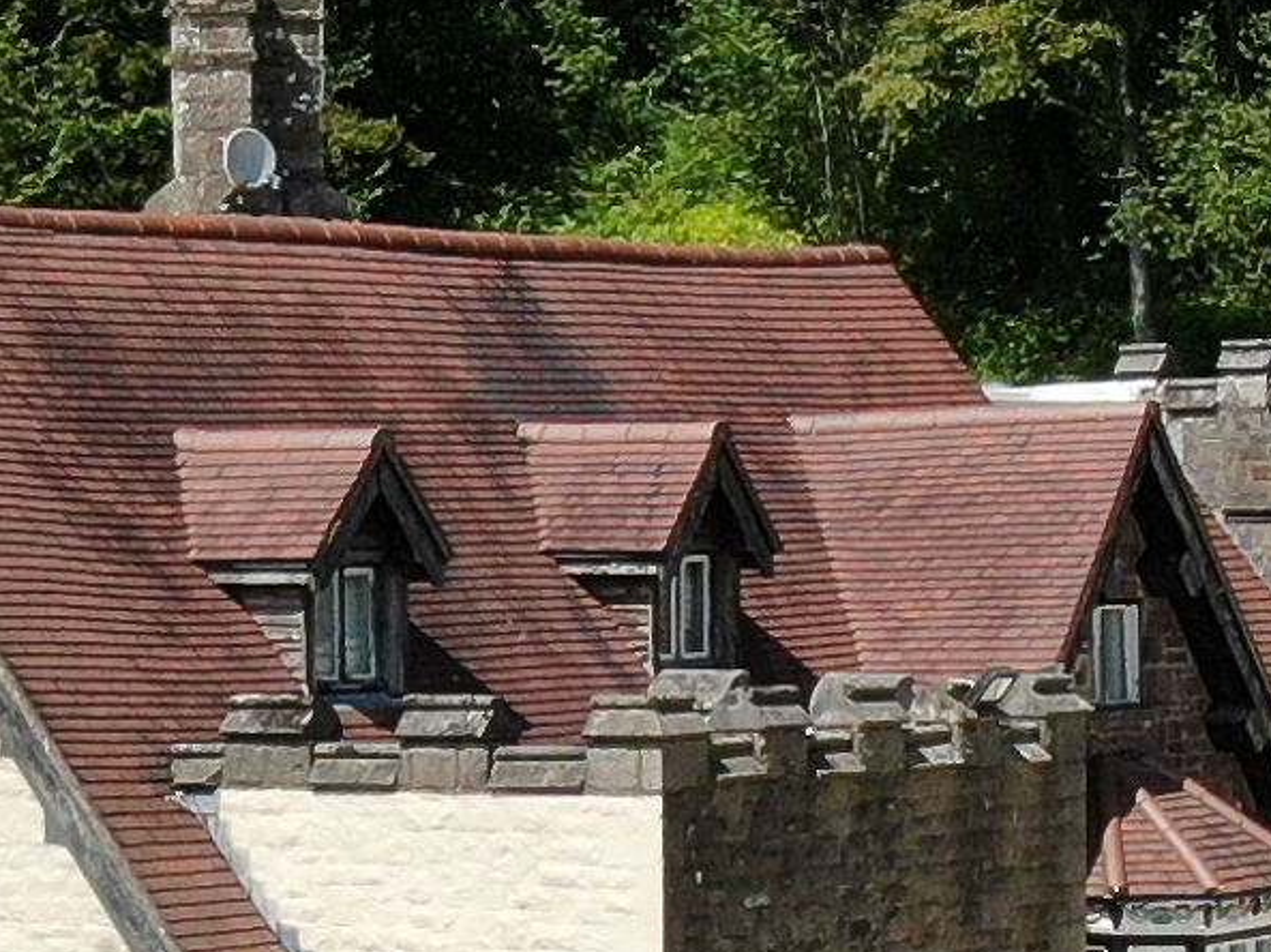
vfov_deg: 9.1
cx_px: 510
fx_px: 5945
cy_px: 768
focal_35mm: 162
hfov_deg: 12.2
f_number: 2.8
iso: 100
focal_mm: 4.39
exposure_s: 1/1600
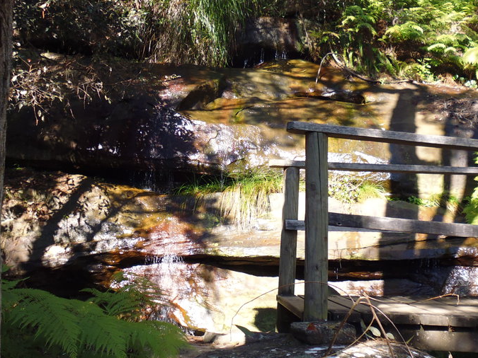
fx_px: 552
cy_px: 163
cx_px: 273
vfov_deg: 35.9
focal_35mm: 40
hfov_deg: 46.7
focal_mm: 4.8
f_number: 3
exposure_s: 1/125
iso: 100
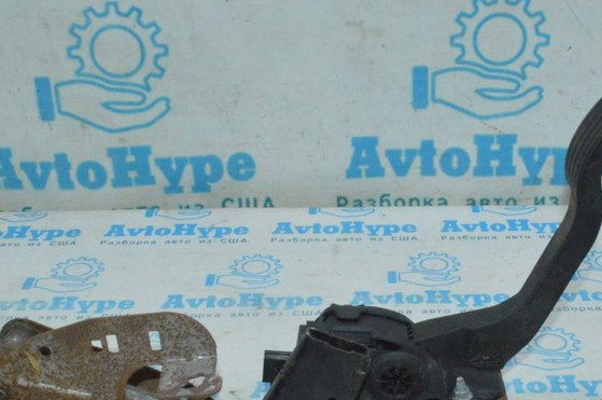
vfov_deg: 20.5
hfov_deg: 30.4
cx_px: 370
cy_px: 273
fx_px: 1102
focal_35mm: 66
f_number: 25
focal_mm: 24
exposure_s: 1/60
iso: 6400
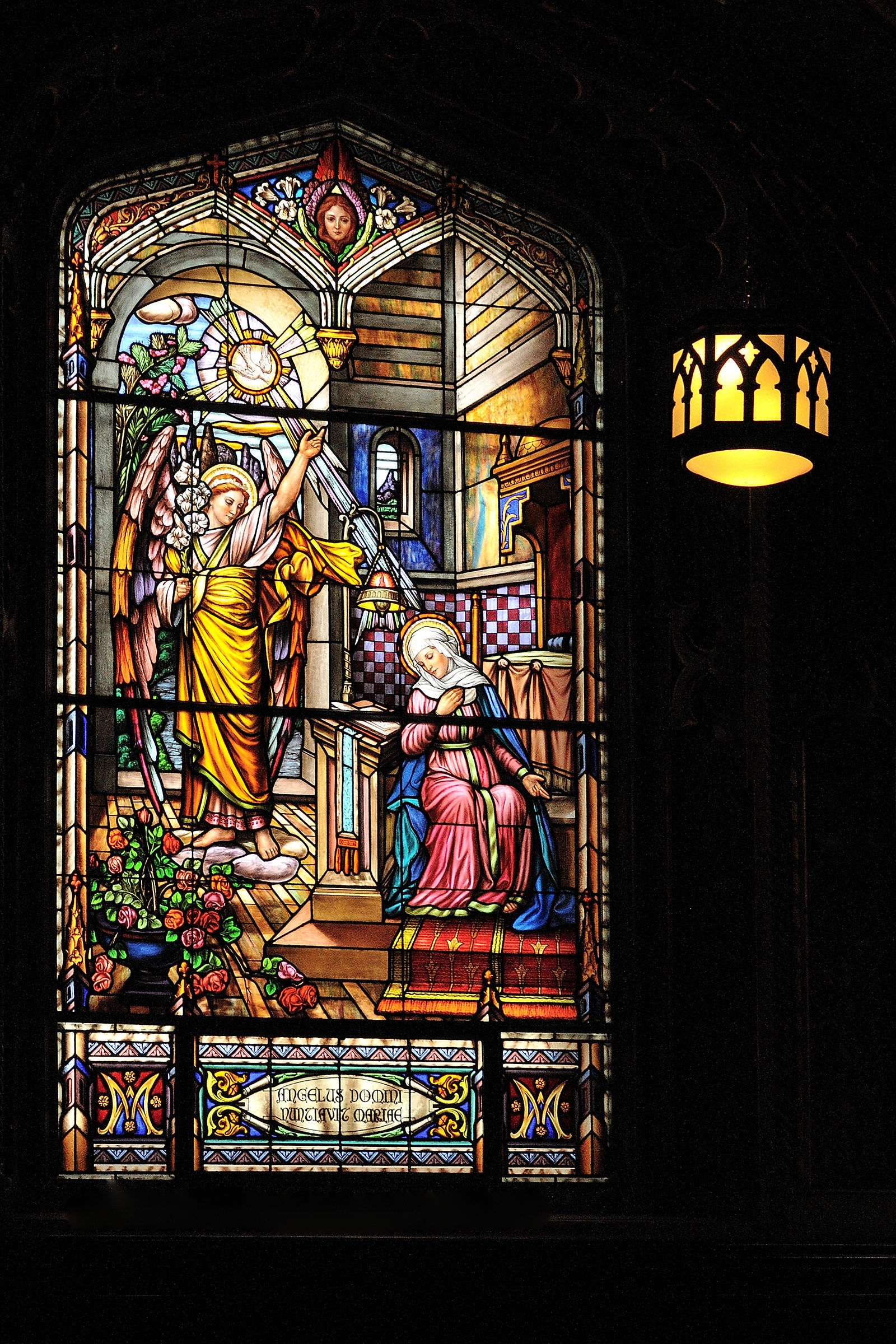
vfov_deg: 30.5
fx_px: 2464
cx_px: 448
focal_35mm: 66
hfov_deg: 20.6
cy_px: 672
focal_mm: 44
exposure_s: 1/180
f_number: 6.7
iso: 1600
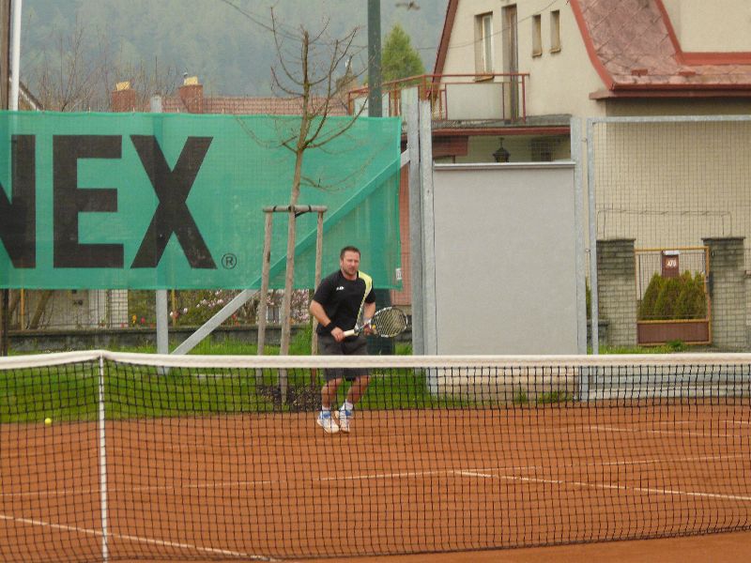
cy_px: 282
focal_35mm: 164
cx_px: 376
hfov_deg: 12.0
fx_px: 3558
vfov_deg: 9.1
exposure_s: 1/200
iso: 200
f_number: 3.6
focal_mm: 27
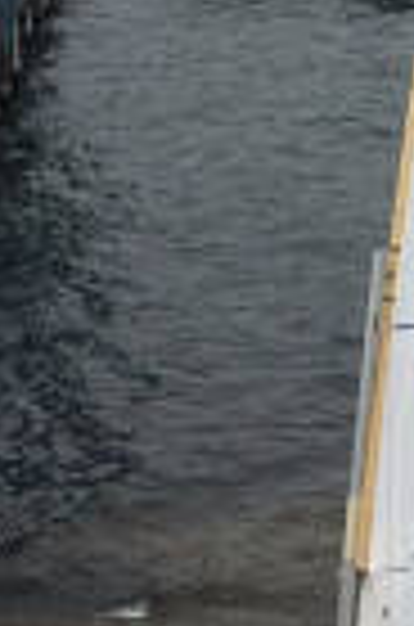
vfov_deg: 12.3
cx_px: 166
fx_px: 2895
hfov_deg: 8.2
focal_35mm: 167
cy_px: 198
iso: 32
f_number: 2.2
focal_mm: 4.15
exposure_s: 1/2160
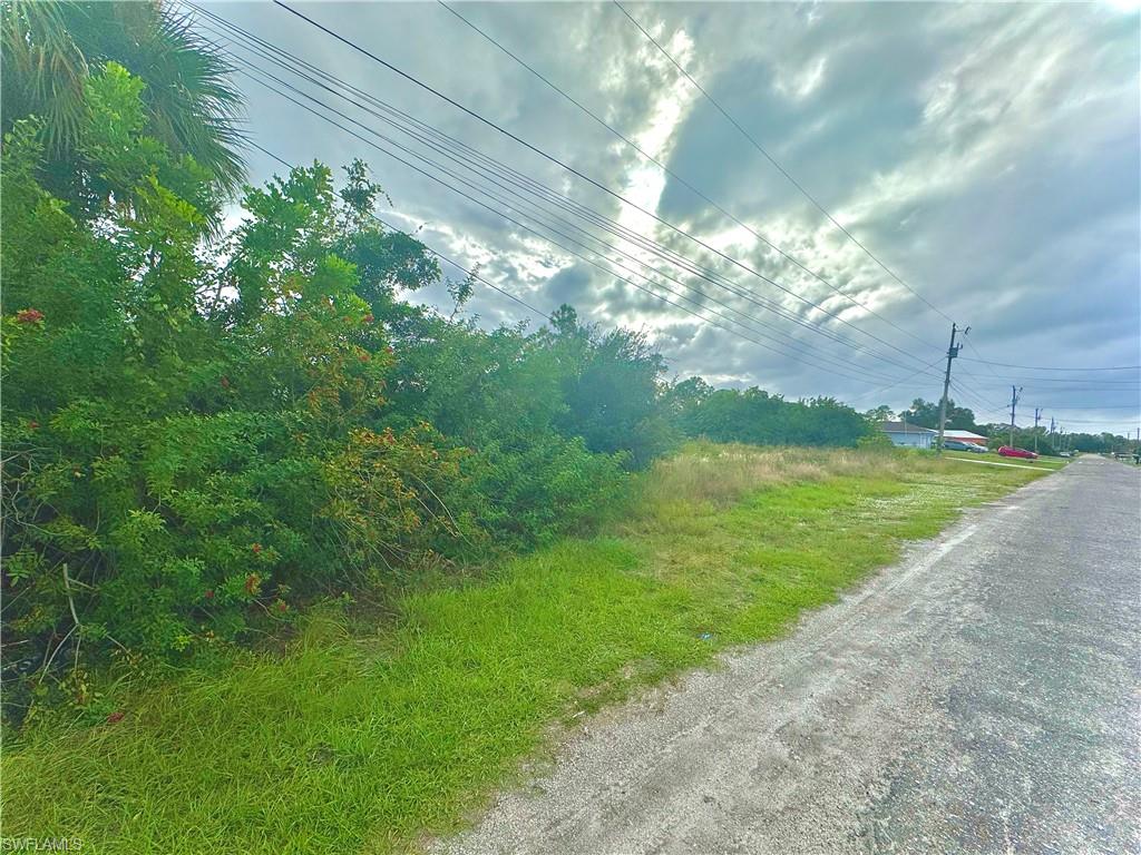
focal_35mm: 14
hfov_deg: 102.1
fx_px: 461
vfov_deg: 85.7
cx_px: 570
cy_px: 428
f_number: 2.2
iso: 32
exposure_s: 1/4926
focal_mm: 2.22
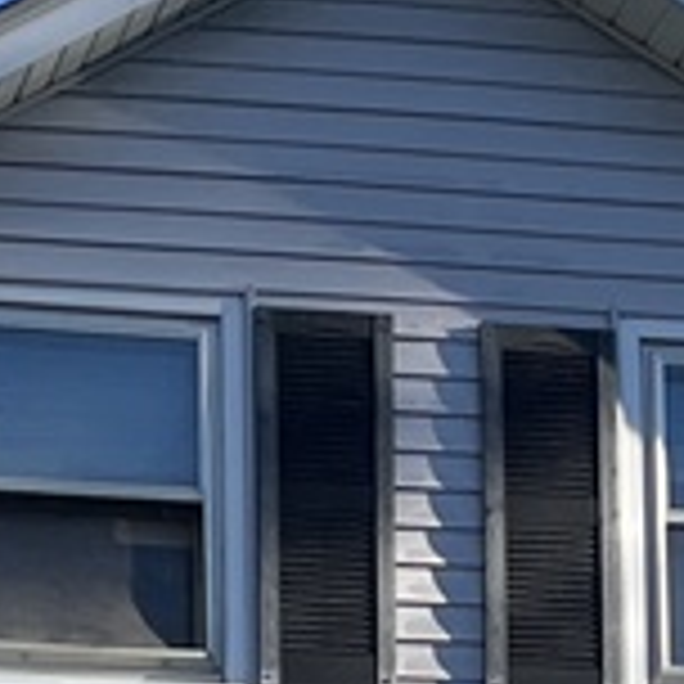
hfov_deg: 8.0
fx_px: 4873
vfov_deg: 7.7
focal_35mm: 218
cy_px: 1413
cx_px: 198
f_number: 1.6
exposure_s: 1/1294
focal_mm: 5.1
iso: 50
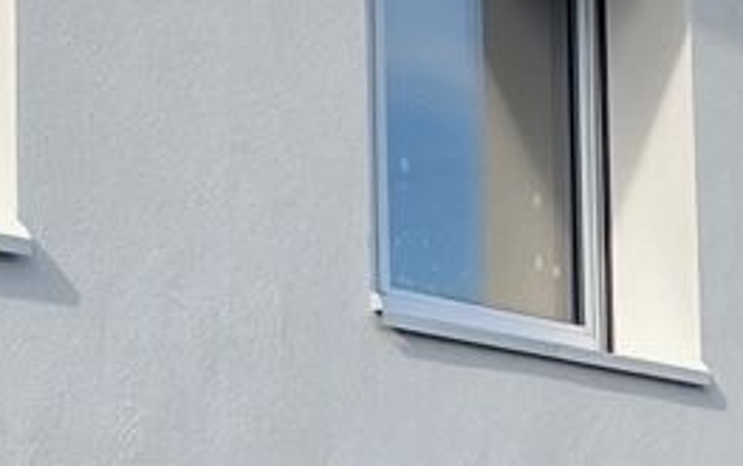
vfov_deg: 6.2
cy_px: 316
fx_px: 4277
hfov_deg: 9.9
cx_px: 195
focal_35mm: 211
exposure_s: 1/2137
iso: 50
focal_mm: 5.1
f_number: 1.6
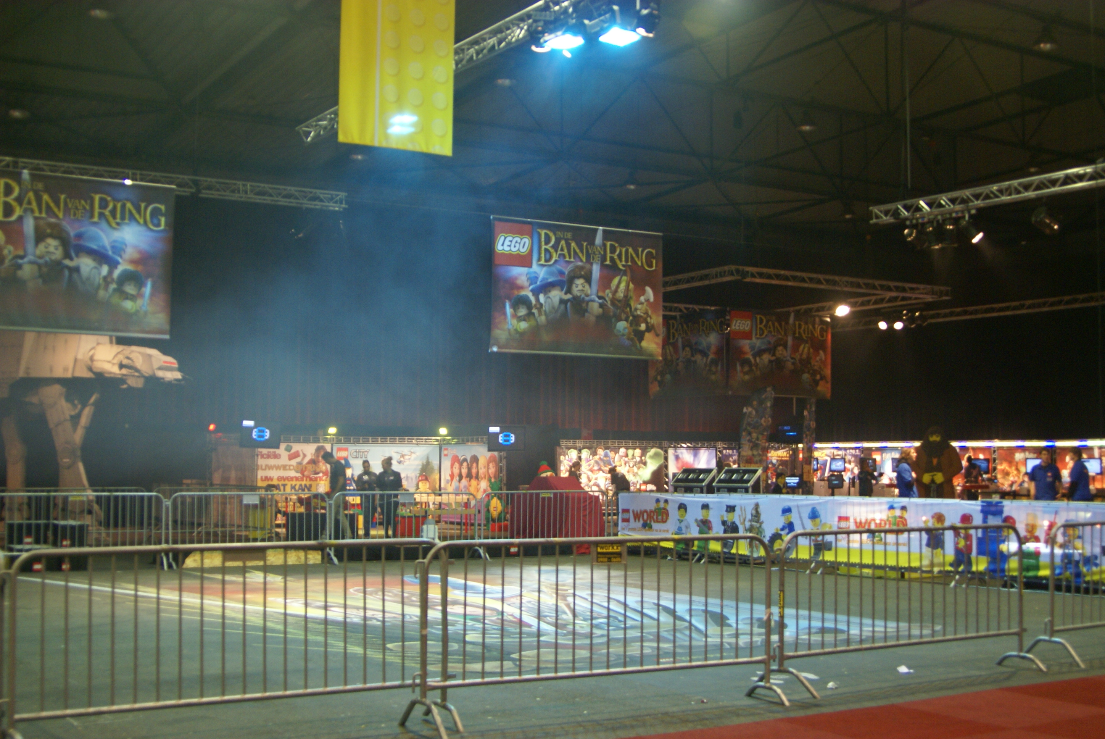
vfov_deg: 32.0
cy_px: 370
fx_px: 1290
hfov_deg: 46.4
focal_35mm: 42
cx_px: 552
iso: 400
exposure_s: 1/13
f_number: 4
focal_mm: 28
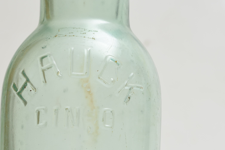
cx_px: 94
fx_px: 736
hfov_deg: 17.4
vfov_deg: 11.7
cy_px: 73
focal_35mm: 118
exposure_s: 1/100
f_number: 11
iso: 100
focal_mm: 55
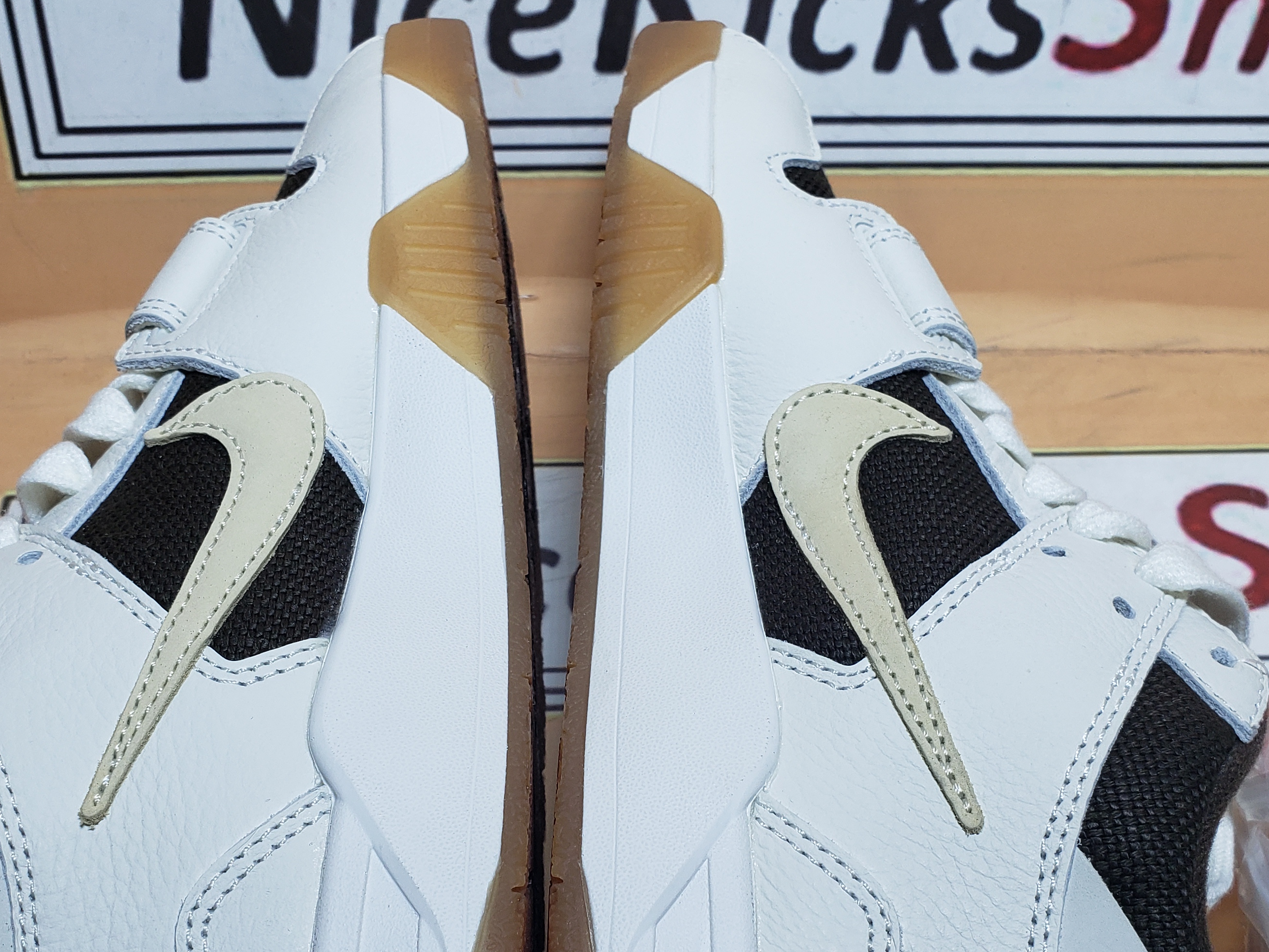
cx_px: 593
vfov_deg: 35.6
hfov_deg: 46.8
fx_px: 1466
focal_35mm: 40
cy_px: 638
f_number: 2.4
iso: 50
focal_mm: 4.3
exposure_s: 1/333
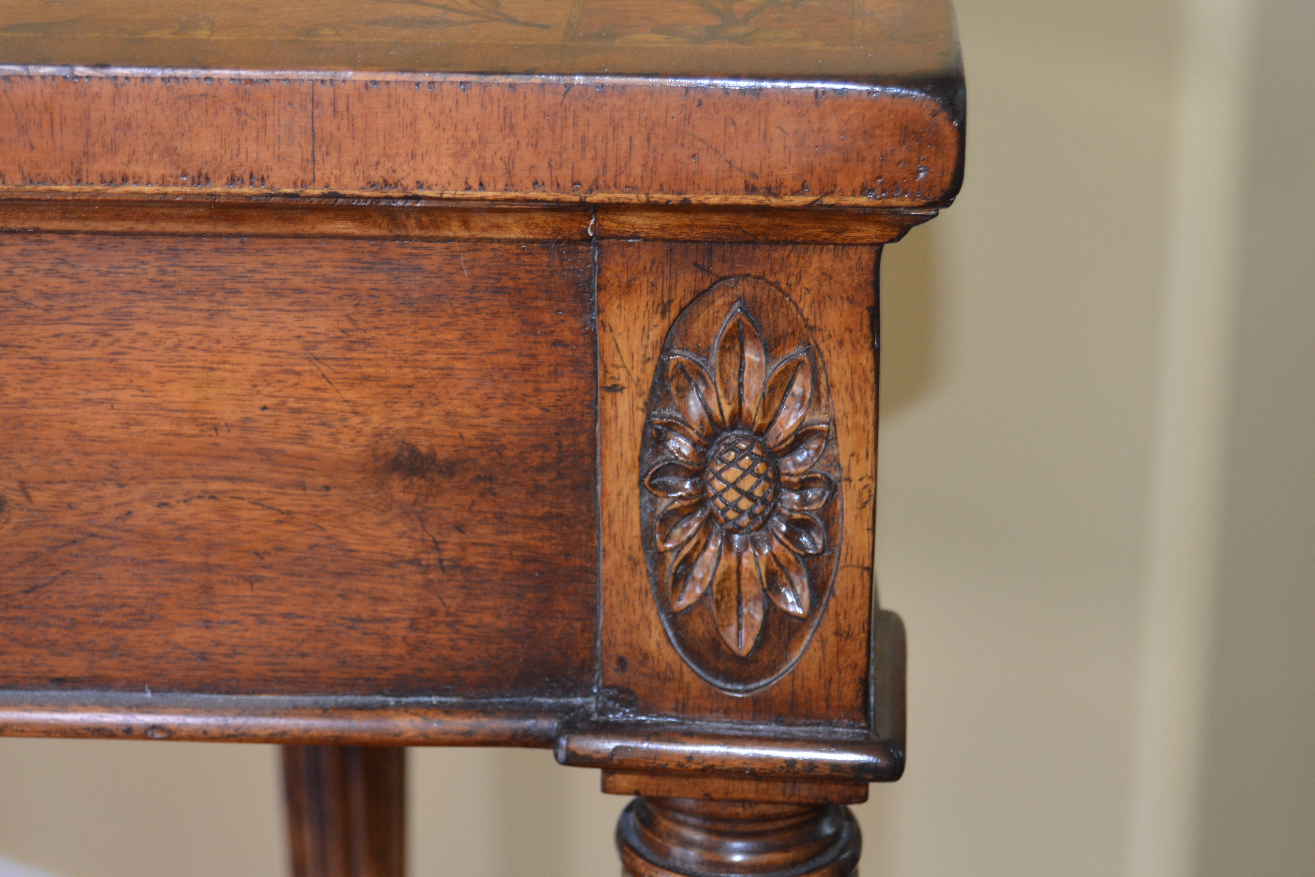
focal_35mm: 90
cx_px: 599
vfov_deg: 15.2
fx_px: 3275
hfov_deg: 22.7
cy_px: 379
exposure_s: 1/60
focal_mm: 45
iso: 720
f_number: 5.3
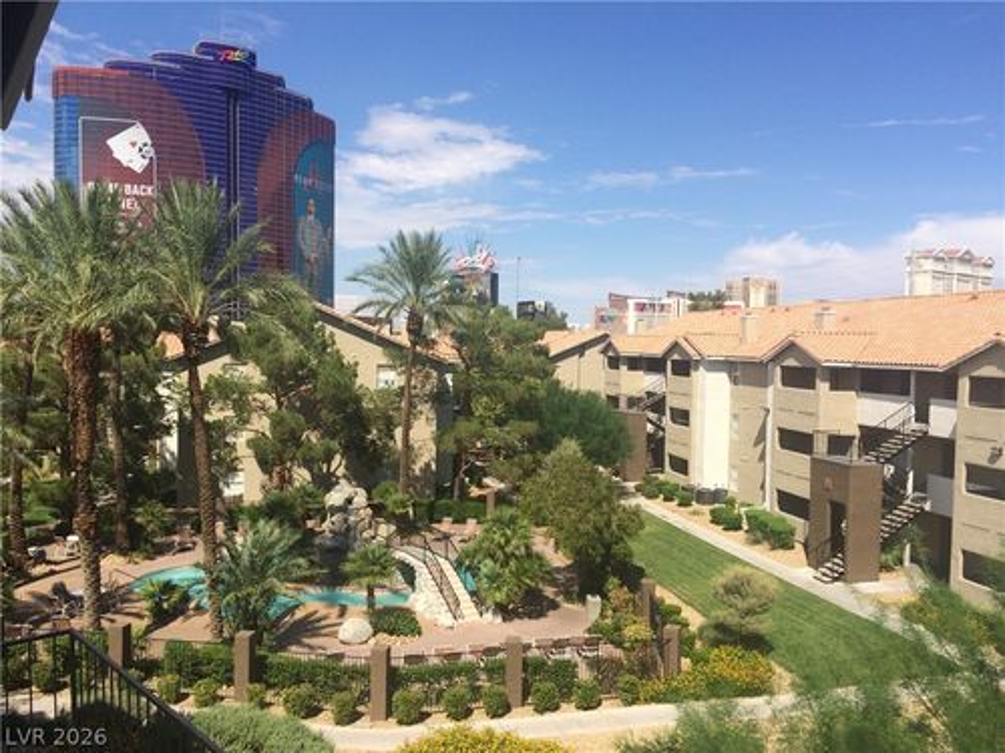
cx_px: 502
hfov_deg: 61.7
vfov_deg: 48.2
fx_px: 842
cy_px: 376
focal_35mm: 29
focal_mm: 4.15
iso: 32
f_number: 2.2
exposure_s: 1/2933
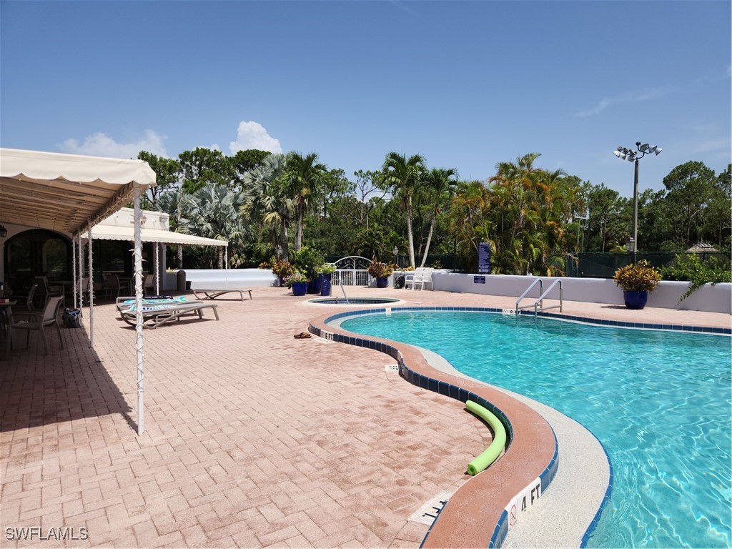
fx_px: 486
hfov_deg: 73.9
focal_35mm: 23
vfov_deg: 58.9
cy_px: 274
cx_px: 366
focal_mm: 5.4
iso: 20
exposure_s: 1/2679
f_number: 1.8
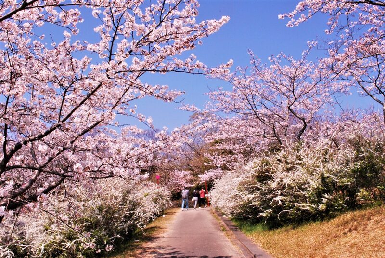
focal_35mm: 39
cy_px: 129
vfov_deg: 34.3
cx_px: 192
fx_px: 417
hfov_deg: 49.5
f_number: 29
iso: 400
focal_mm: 26
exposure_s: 1/80
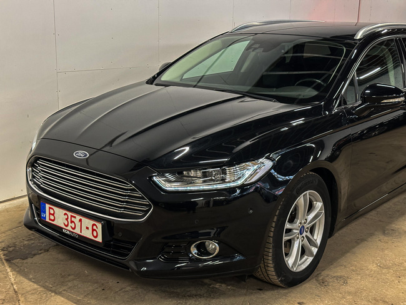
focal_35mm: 48
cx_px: 203
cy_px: 152
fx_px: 563
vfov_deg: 30.3
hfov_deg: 39.6
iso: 250
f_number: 1.78
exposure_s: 1/39
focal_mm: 6.86
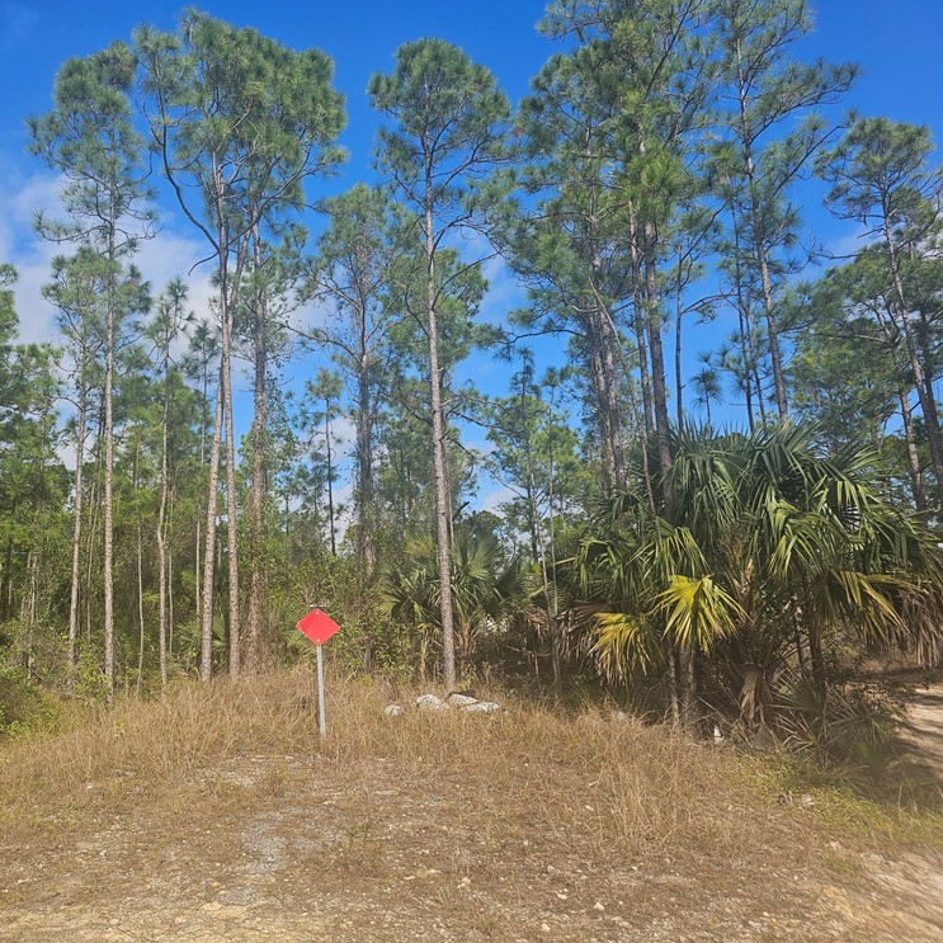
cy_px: 471
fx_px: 863
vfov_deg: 57.3
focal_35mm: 28
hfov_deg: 55.8
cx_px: 294
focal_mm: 6.3
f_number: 1.7
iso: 10
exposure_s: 1/655
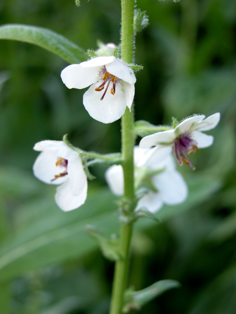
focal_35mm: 88
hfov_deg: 16.8
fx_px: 800
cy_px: 157
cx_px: 118
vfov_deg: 22.3
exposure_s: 1/85.4
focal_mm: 22.3
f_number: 3.5
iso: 100
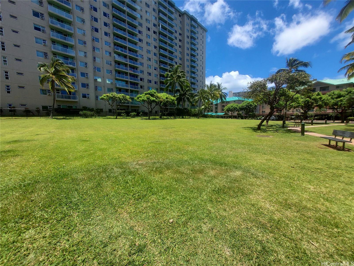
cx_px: 177
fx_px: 133
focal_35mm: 13
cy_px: 133
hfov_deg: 106.2
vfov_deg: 89.9
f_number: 2.2
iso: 50
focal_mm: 1.42
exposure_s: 1/1862
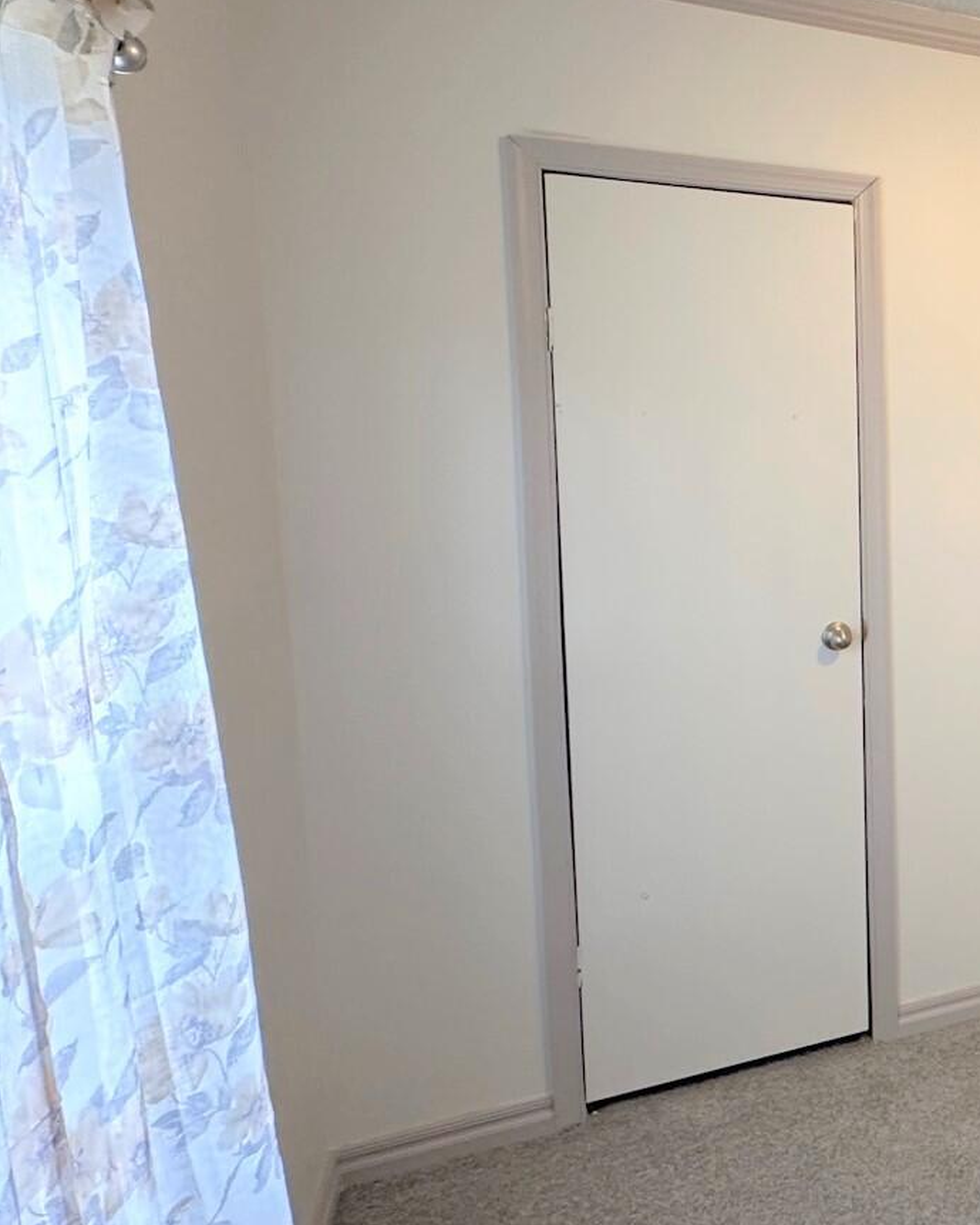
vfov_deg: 55.5
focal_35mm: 32
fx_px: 1160
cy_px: 536
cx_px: 1227
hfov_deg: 34.6
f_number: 2.2
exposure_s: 1/60
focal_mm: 2.22
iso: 200
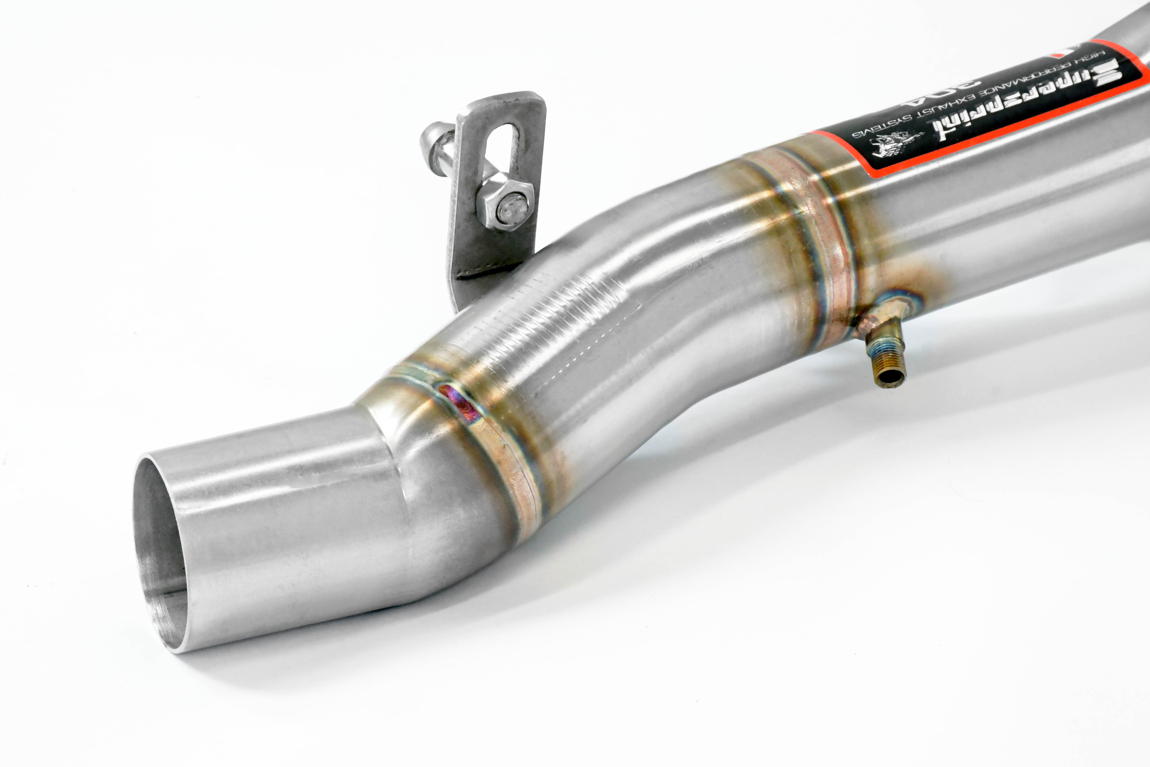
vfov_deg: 9.1
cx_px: 575
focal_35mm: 150
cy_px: 384
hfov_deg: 13.7
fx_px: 4791
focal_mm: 100
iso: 2500
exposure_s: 1/125
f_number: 13
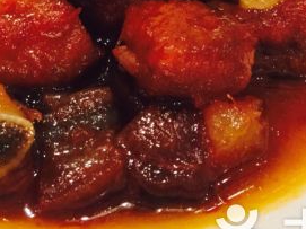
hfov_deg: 25.9
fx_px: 663
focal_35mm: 75
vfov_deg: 19.0
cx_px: 104
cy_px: -6
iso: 125
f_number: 2.2
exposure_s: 1/15
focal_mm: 4.15
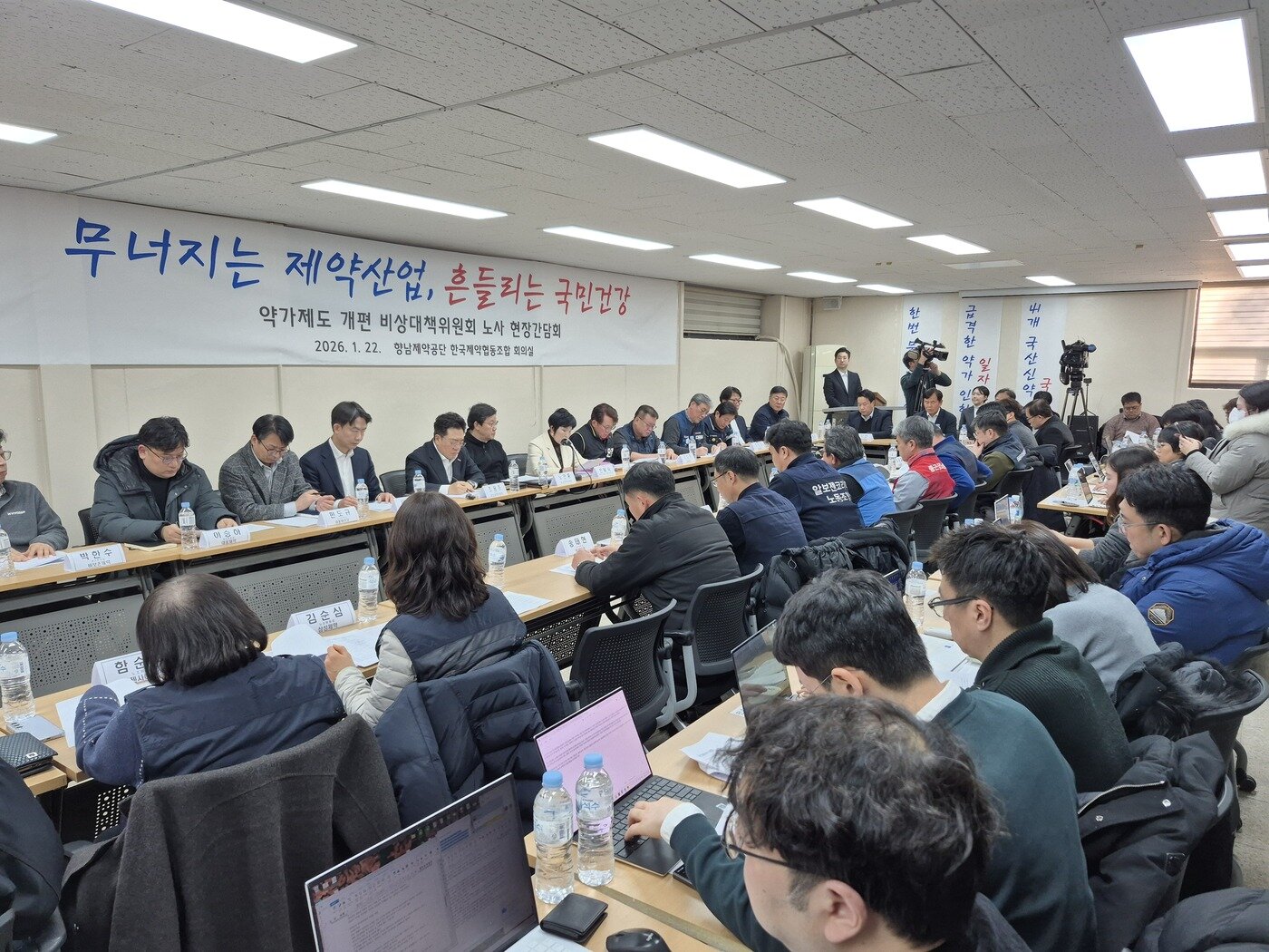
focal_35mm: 23
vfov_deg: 58.9
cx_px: 634
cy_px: 476
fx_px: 843
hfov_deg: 73.9
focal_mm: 5.4
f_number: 1.8
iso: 100
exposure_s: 1/180
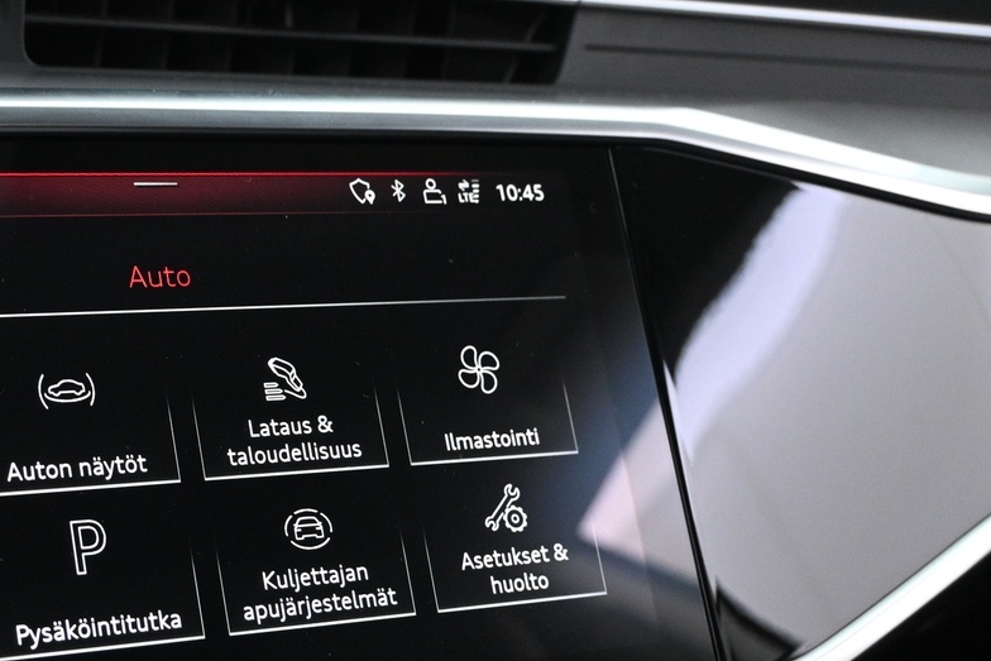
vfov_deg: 21.3
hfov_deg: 30.4
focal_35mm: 64
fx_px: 1750
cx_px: 118
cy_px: 446
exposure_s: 1/20
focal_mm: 20.5
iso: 1600
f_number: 3.8
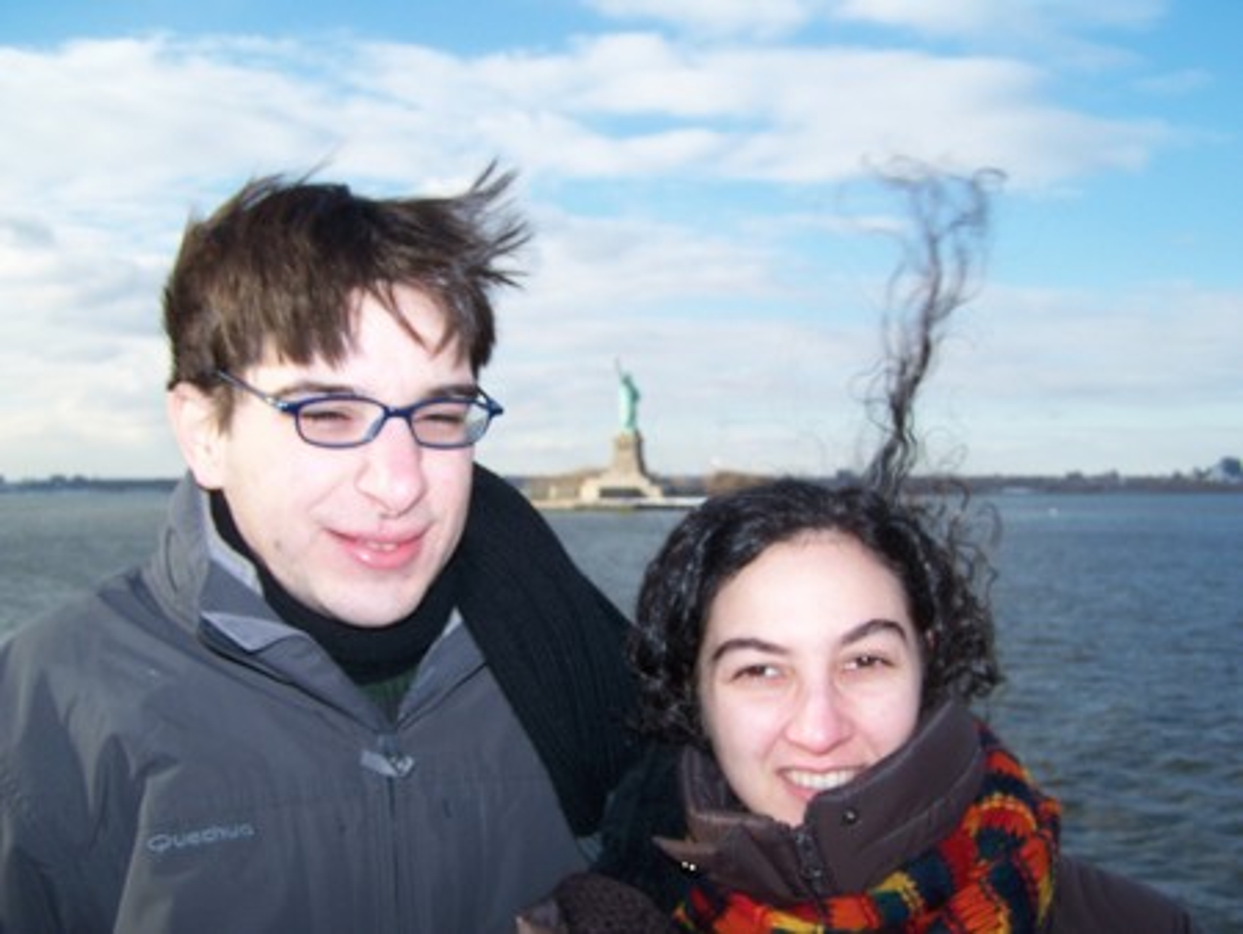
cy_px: 467
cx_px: 622
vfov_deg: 37.8
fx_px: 1365
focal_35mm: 38
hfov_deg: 49.0
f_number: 2.8
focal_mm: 6.3
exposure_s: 1/640
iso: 80
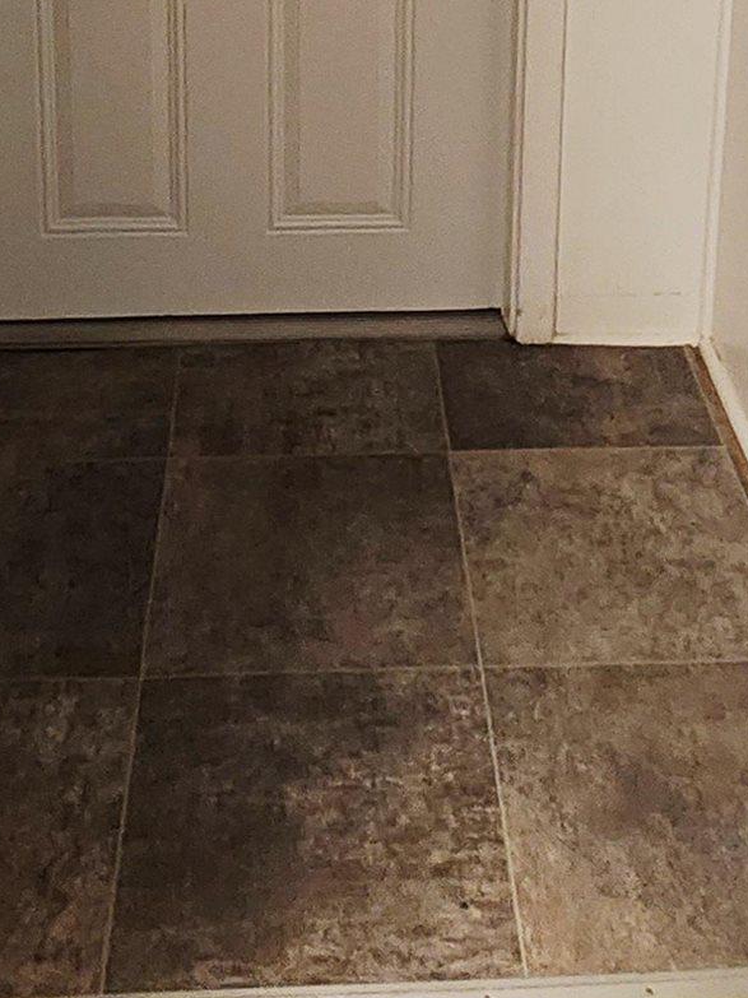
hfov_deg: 28.5
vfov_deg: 30.9
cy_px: -235
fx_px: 1470
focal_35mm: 51
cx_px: 408
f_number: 2.2
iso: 400
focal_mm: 2.2
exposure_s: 1/30
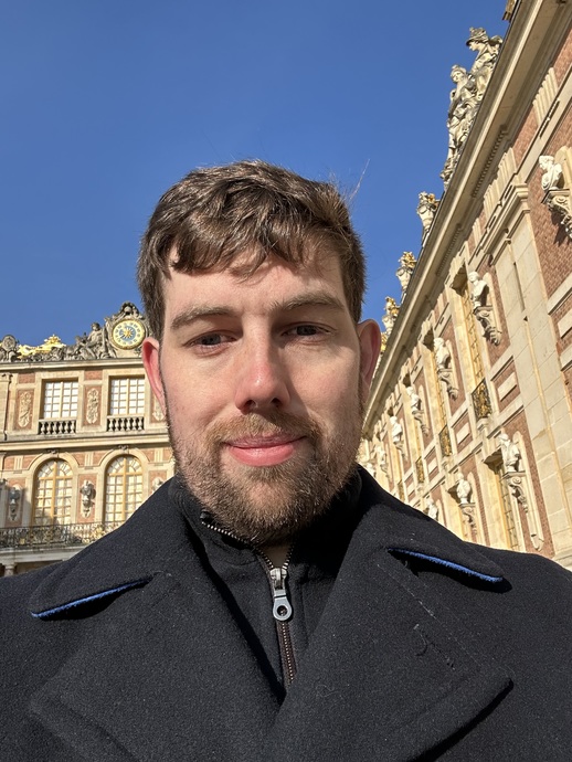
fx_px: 661
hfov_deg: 46.8
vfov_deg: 59.9
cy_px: 381
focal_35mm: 30
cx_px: 286
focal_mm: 2.69
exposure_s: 1/1418
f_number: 1.9
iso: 25
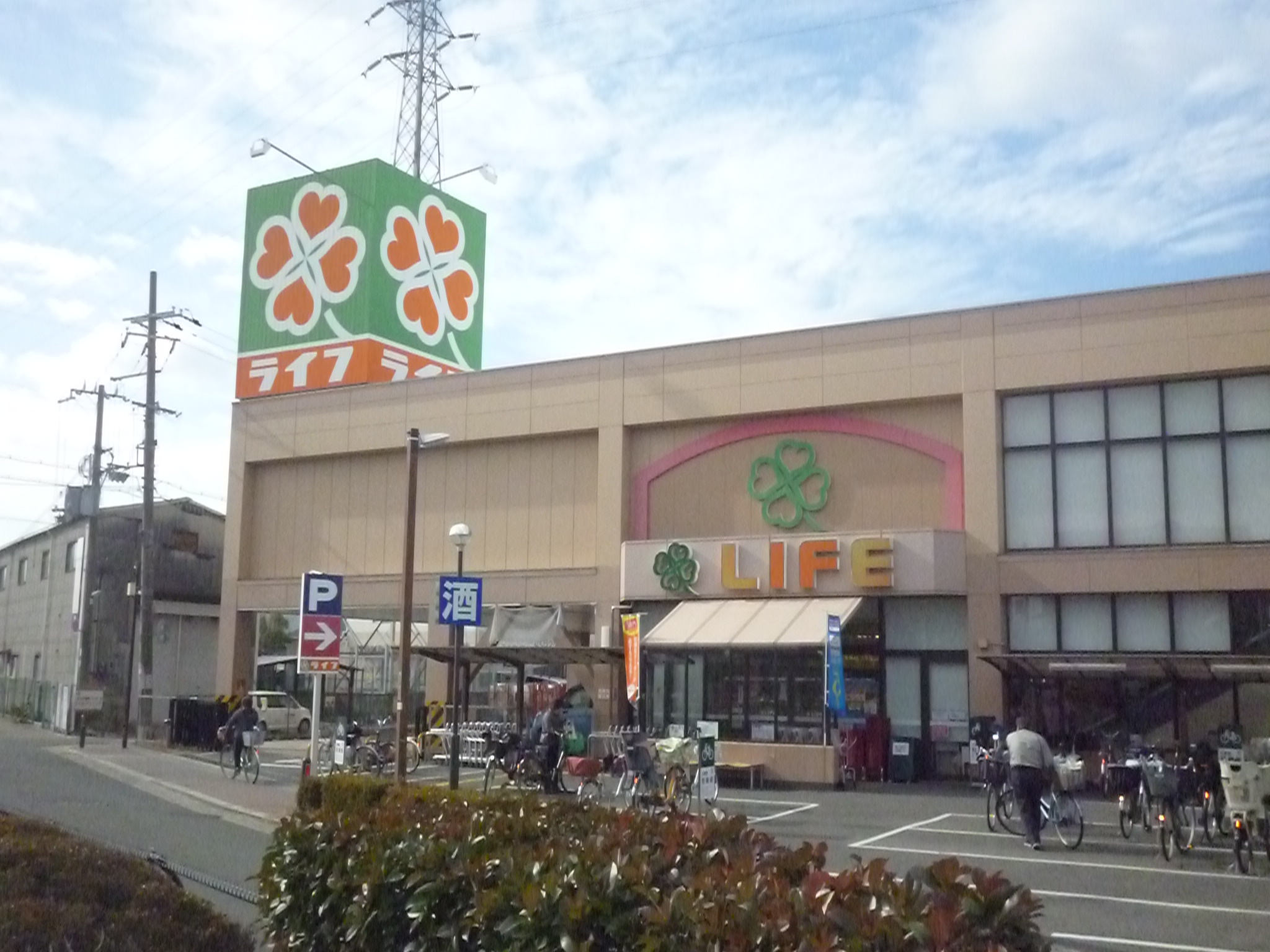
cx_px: 635
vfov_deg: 39.7
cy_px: 476
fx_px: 1321
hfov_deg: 51.4
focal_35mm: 36
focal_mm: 6.4
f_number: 10
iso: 1600
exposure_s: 1/1300
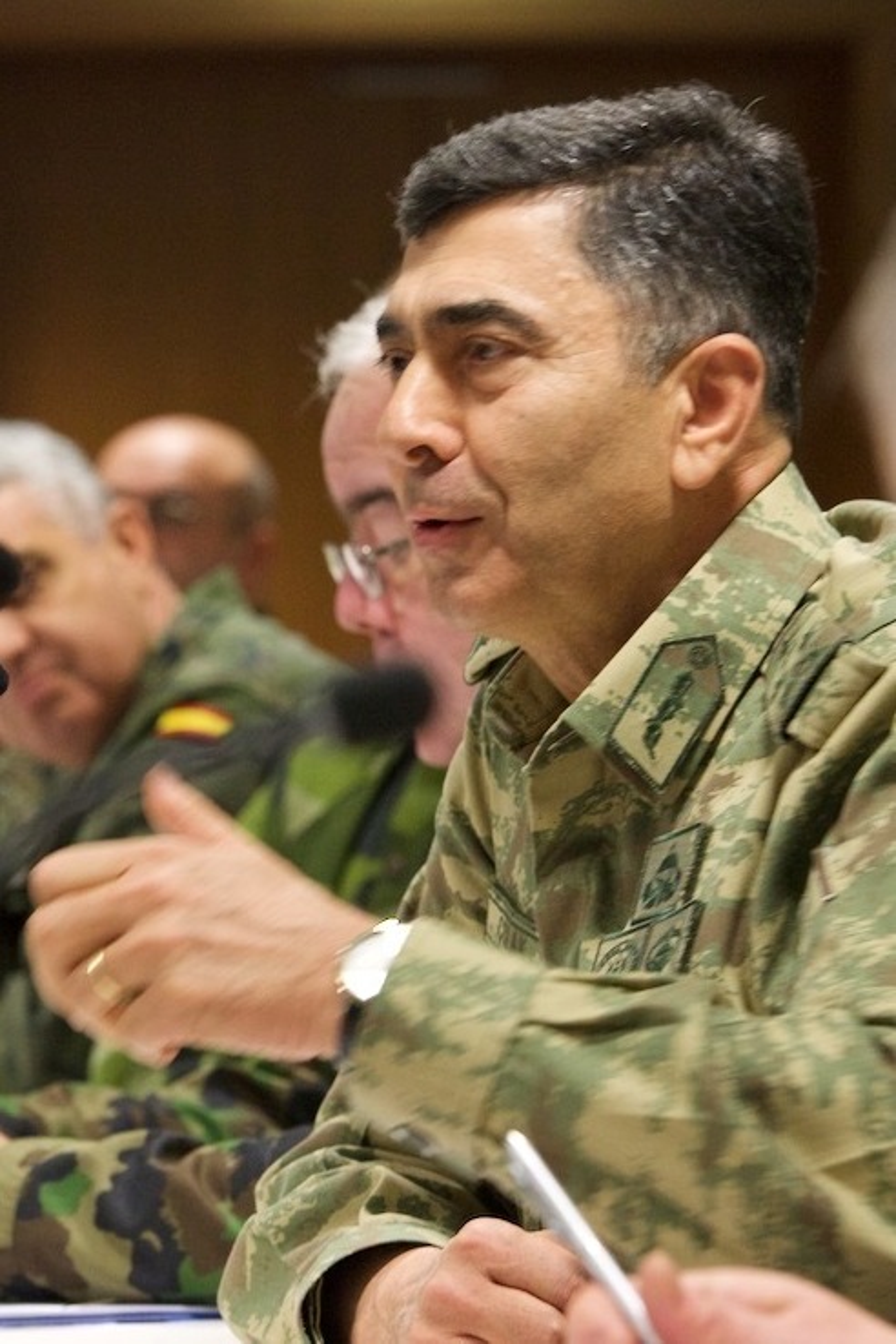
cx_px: 448
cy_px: 672
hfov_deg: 11.8
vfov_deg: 17.6
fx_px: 4330
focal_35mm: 116
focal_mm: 116
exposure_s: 1/125
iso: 4000
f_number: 5.6
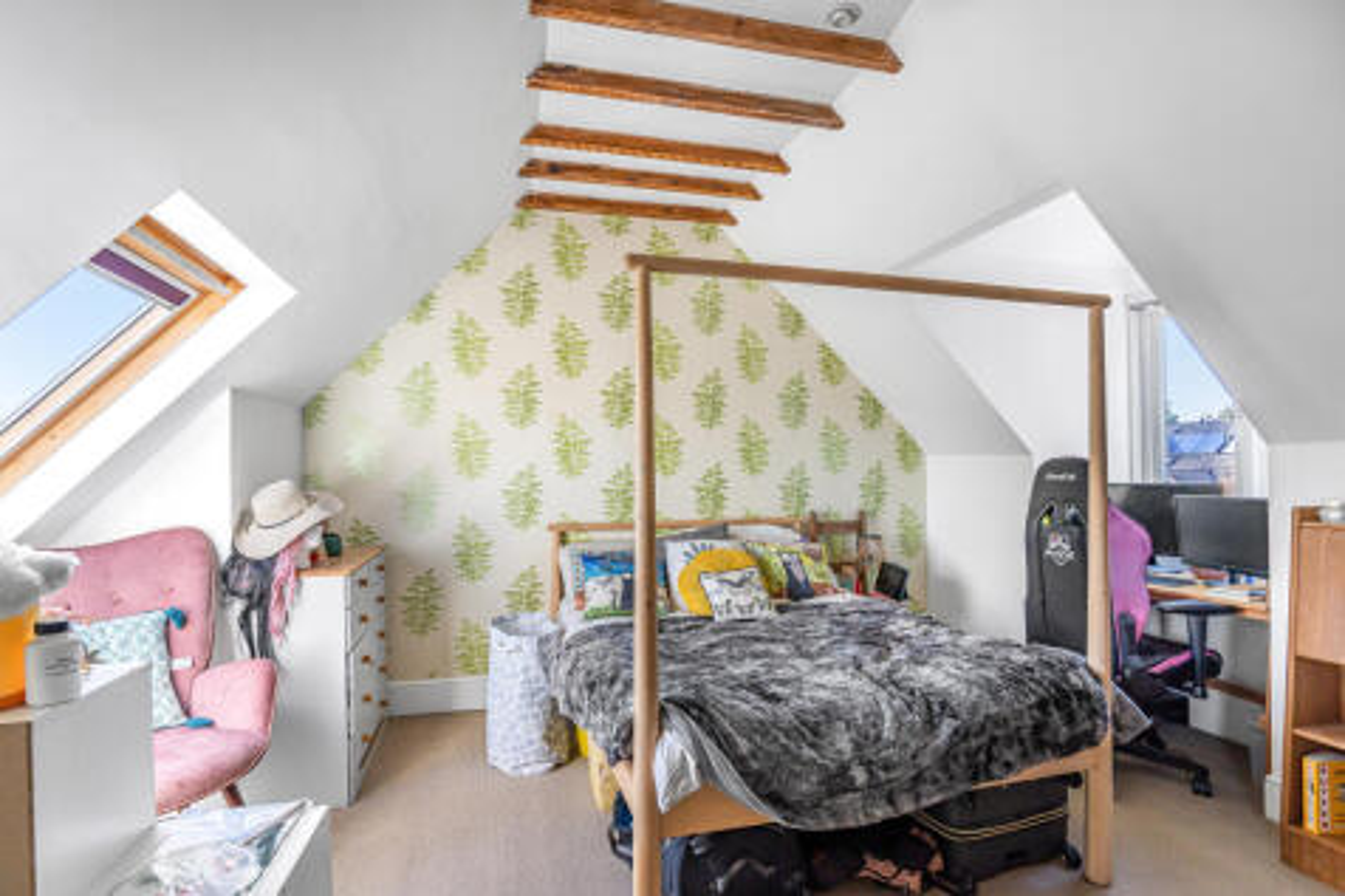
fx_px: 598
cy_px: 448
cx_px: 672
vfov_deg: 73.7
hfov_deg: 96.8
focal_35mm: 16
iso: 400
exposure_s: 1/80
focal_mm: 16
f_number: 7.1
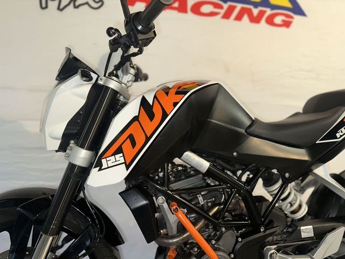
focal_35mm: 24
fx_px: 239
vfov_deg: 56.8
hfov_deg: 71.6
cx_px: 172
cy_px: 130
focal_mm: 6.86
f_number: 1.78
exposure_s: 1/33
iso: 80
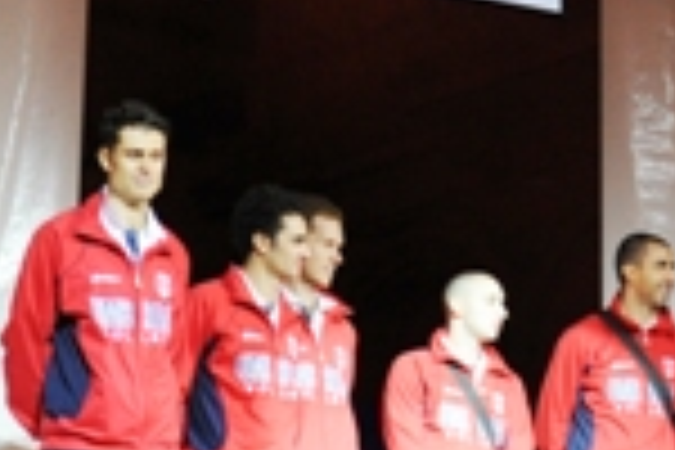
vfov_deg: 10.3
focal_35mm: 132
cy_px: 405
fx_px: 2475
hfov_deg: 15.3
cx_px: 612
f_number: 2.8
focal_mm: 31
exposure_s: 1/640
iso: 1600
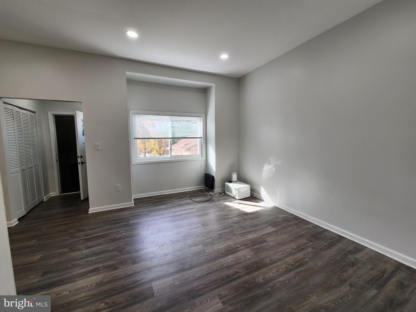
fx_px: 156
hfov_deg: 106.2
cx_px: 208
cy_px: 156
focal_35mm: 13
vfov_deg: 89.9
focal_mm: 2.2
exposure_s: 1/120
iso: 64
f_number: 2.2
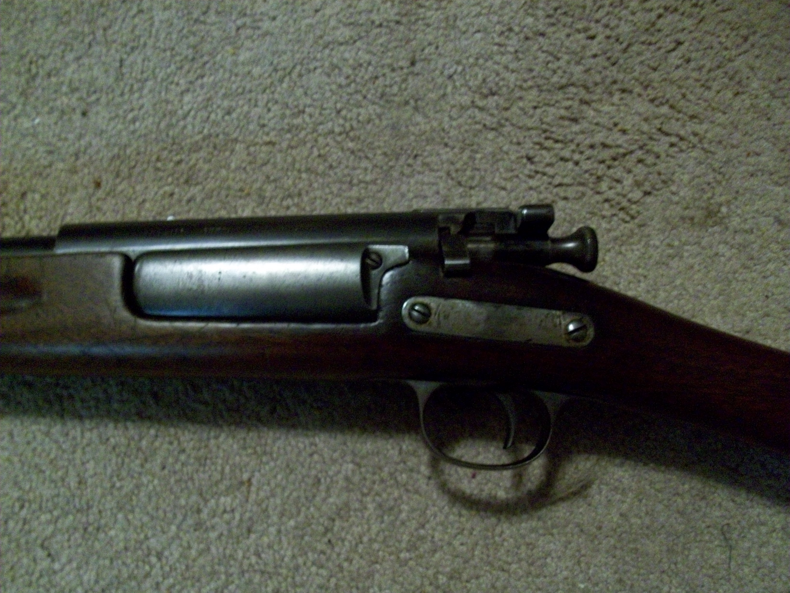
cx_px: 395
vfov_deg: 41.8
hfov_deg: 54.0
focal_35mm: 34
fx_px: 776
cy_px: 296
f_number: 2.8
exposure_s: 1/8
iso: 320
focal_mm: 5.7
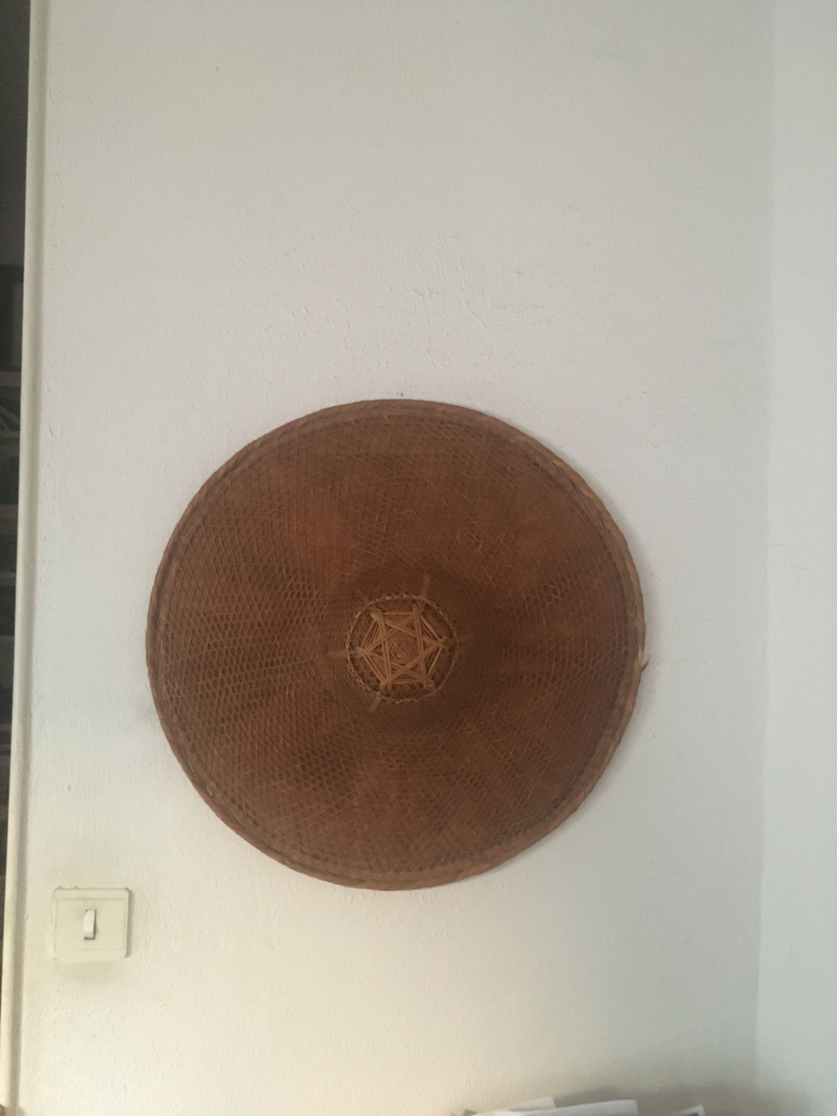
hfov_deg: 48.2
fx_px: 935
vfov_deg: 61.7
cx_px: 418
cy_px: 558
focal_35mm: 29
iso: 400
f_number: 2.2
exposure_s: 1/15
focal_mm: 4.15
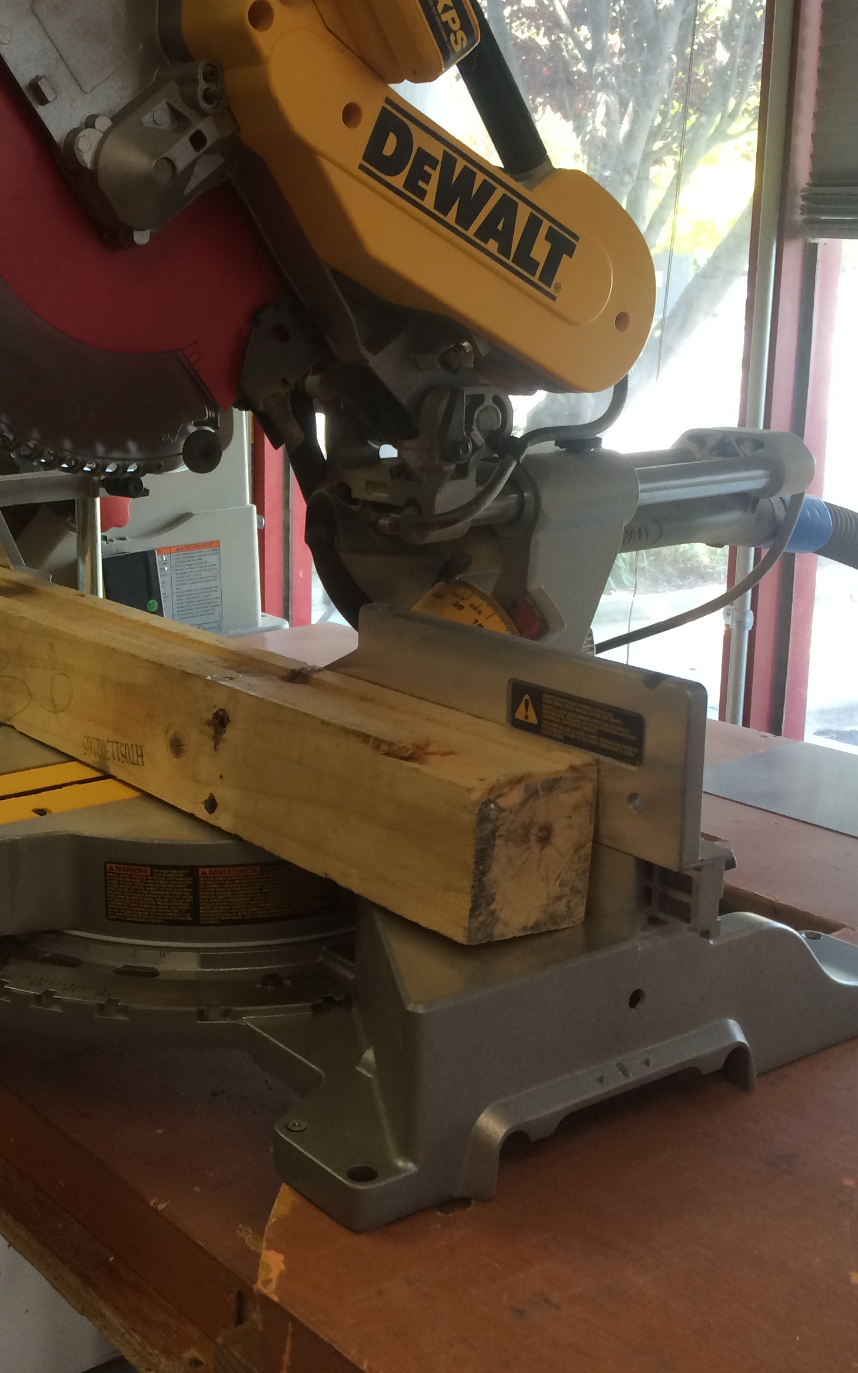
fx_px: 1609
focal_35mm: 43
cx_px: 187
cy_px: 657
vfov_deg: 46.2
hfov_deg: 29.3
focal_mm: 4.15
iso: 40
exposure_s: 1/40
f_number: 2.2
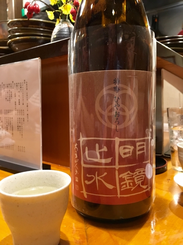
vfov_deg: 61.7
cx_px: 92
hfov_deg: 48.2
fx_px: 204
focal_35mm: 29
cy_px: 122
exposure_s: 1/20
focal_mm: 4.15
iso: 200
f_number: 2.2
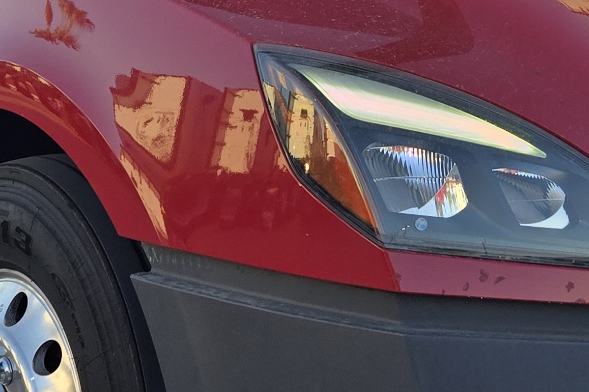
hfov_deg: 21.9
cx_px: 239
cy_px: -12
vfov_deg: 14.4
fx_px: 1521
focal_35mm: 93
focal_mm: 5.4
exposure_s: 1/1279
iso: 25
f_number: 1.8
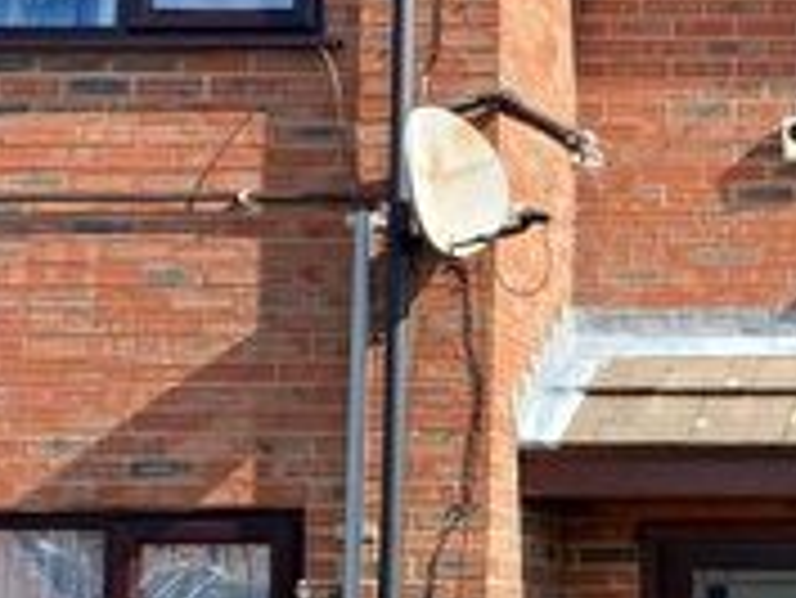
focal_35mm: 103
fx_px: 2370
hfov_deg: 17.5
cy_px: 429
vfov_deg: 14.3
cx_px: 1111
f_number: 1.8
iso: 32
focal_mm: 4.25
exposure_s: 1/973
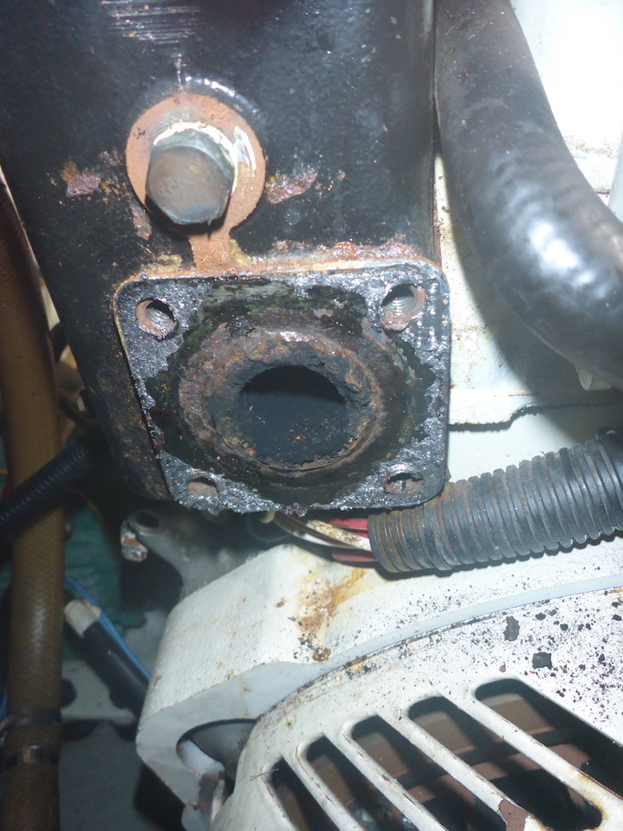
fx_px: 672
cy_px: 416
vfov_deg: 63.4
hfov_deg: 49.7
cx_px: 312
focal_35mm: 28
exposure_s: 1/8
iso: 640
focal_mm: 4.9
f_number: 3.3
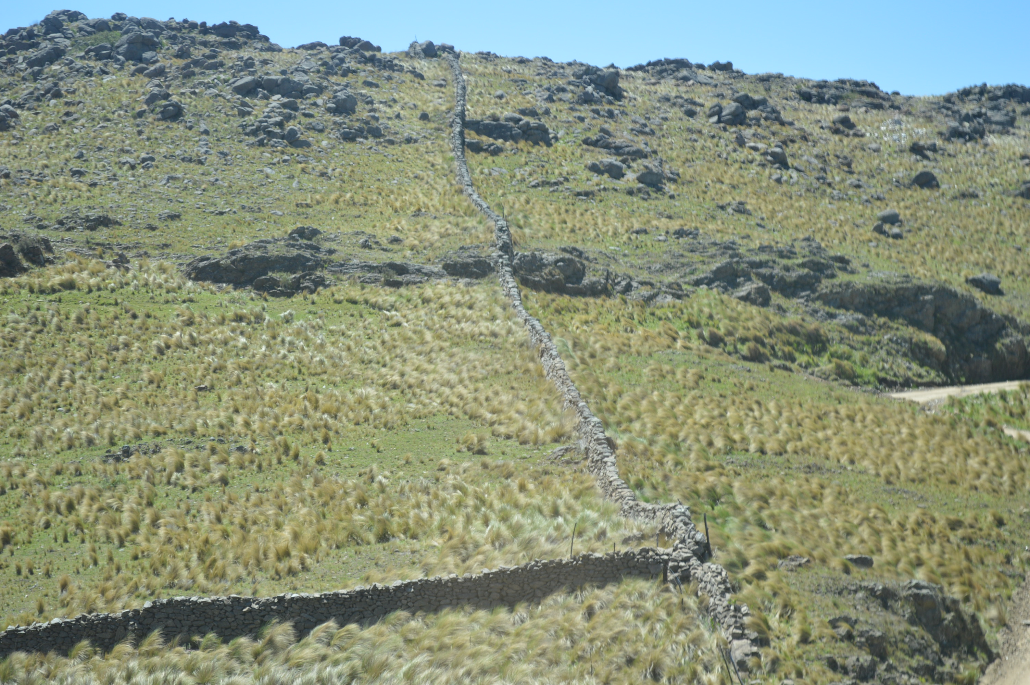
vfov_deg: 16.5
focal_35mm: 82
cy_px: 342
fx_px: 2358
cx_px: 515
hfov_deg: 24.6
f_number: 6.3
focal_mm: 55
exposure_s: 1/160
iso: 100
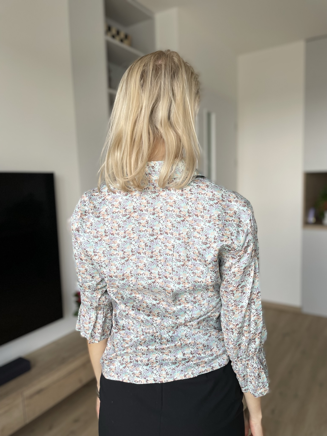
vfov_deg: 67.3
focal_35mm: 26
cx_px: 164
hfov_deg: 53.1
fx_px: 327
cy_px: 218
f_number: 1.6
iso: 32
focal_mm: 4.2
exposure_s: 1/121
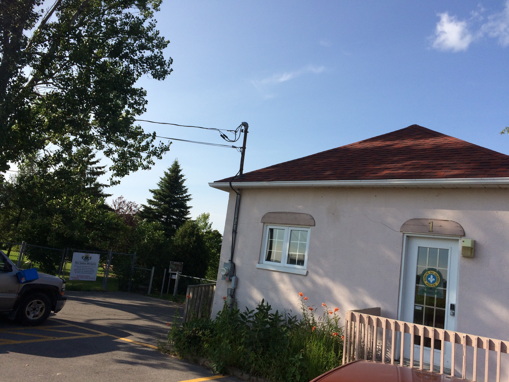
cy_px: 191
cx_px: 254
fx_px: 426
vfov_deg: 48.2
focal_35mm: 29
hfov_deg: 61.7
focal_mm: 4.15
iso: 32
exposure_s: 1/1953
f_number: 2.2
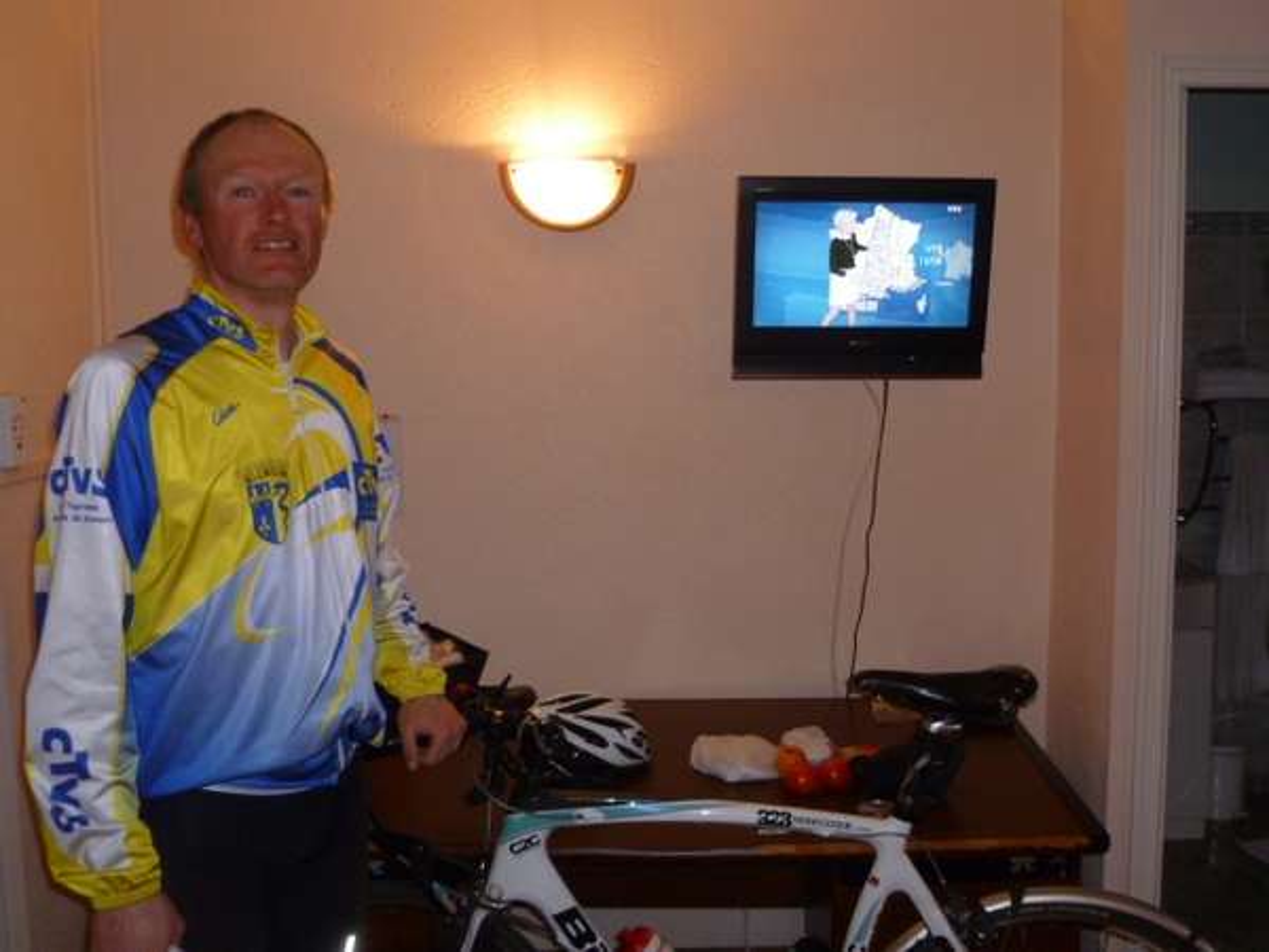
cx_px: 634
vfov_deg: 41.8
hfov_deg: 54.0
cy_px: 476
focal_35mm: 34
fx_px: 1246
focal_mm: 6.1
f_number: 3.2
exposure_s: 1/30
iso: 250
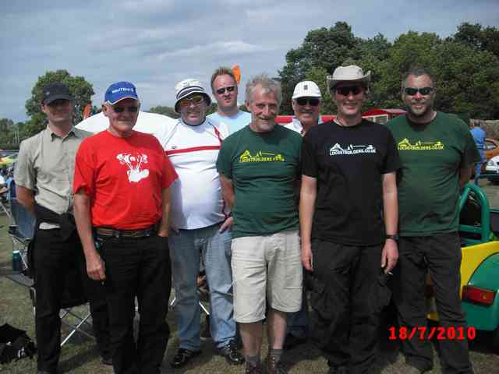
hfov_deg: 49.0
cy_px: 187
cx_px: 250
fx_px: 548
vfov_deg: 37.7
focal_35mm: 38
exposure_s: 1/500
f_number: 5.6
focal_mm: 6.2
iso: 64
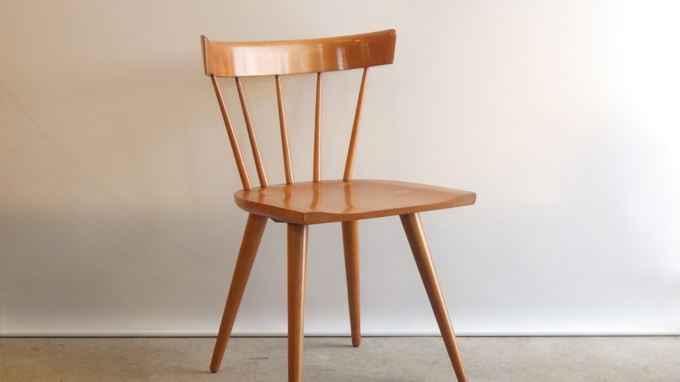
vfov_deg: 17.7
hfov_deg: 31.0
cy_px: 198
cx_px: 342
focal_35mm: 68
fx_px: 1226
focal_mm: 11.1
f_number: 4.6
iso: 125
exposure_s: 1/20
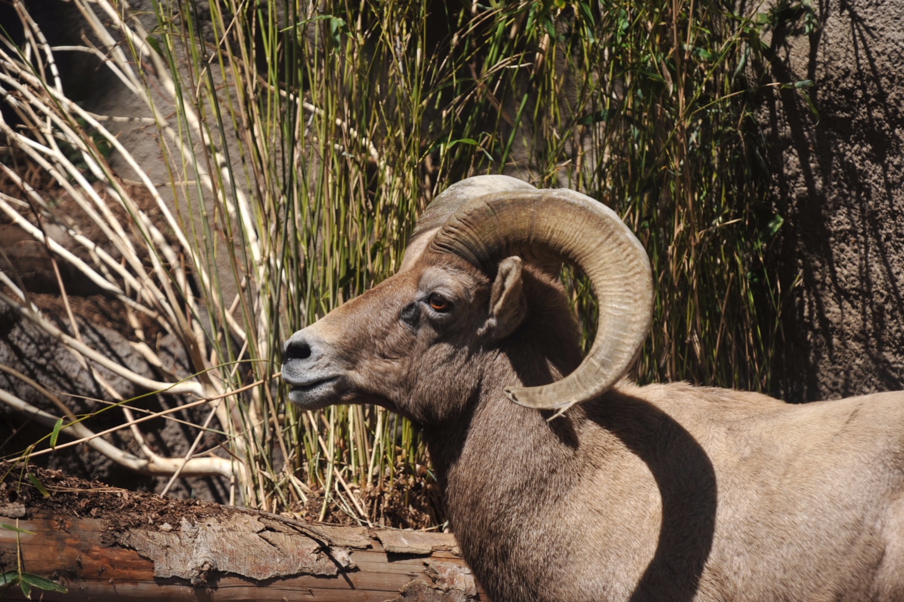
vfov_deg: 4.9
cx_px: 452
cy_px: 301
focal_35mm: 280
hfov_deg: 7.4
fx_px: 7027
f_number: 5.6
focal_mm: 280
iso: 200
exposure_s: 1/350
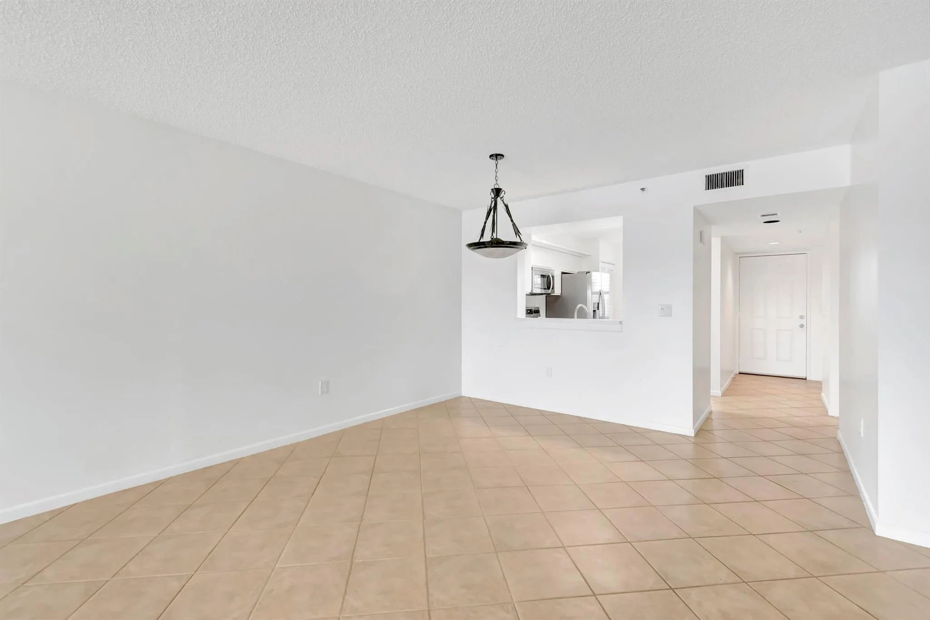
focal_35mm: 15
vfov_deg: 77.3
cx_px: 465
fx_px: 387
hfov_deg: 100.4
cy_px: 310
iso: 900
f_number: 8
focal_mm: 10
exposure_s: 1/15
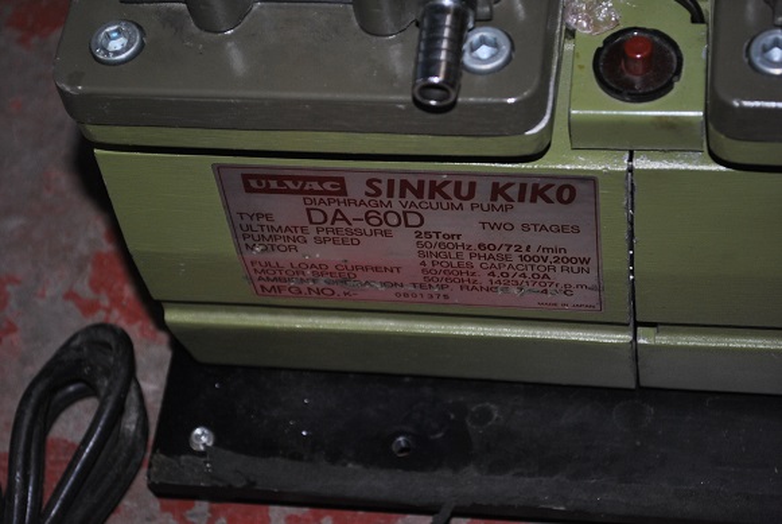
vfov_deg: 16.6
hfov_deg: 24.6
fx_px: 1794
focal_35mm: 82
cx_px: 391
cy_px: 262
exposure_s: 1/60
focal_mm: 55
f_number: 5.6
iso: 200
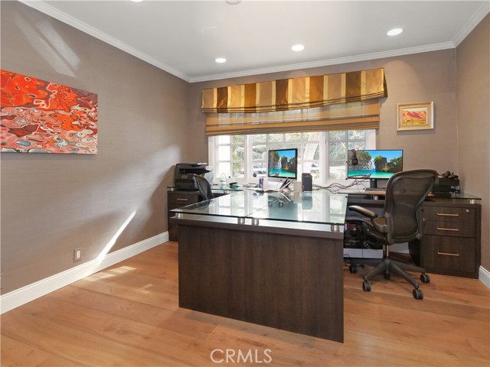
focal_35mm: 18
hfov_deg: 87.8
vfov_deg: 71.6
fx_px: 255
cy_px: 184
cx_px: 245
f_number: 5.6
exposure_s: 1/30
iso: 1600
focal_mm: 9
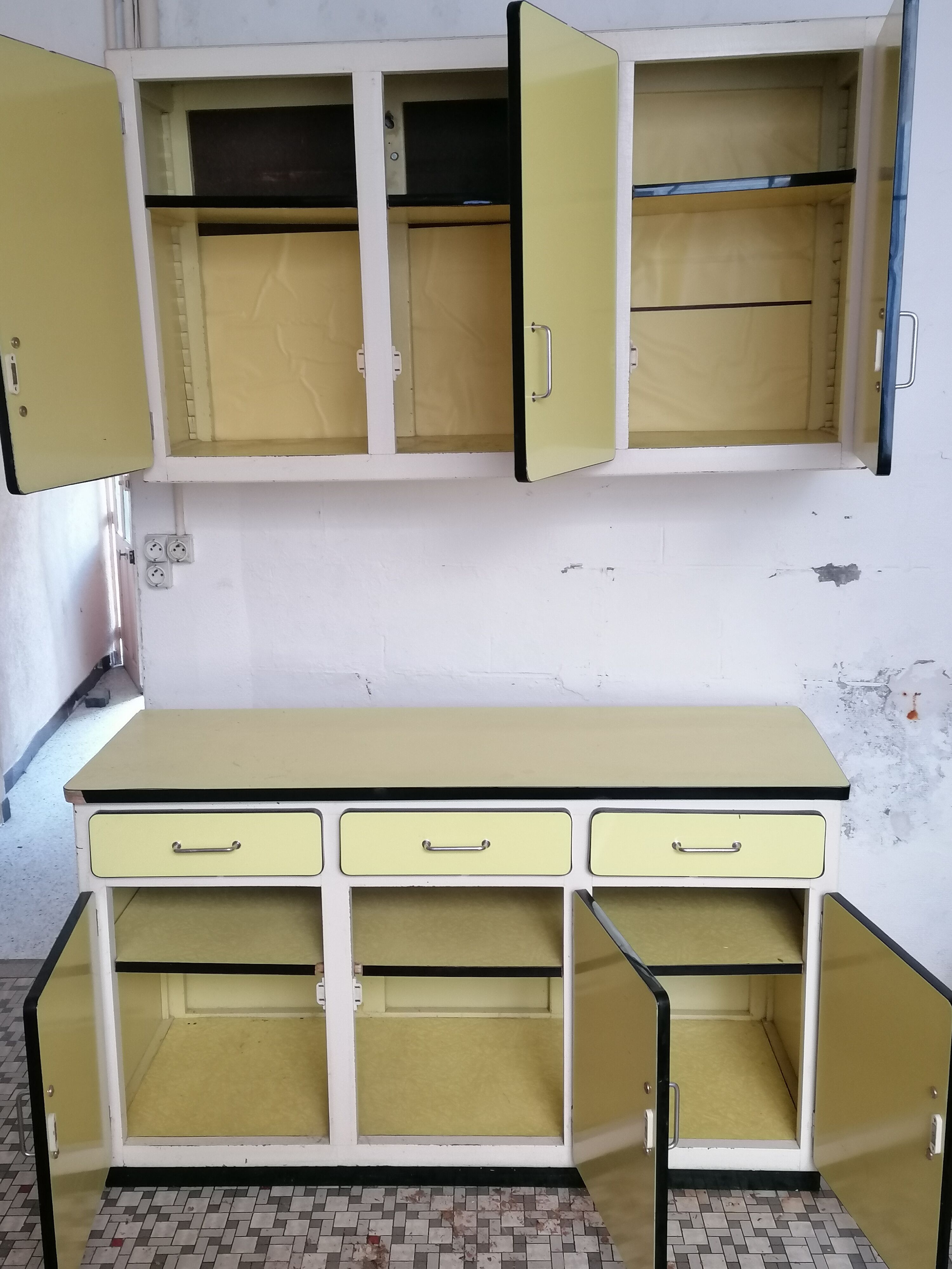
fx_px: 1283
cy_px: 634
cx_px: 476
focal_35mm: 35
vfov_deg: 52.6
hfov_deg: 40.7
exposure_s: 1/33.3
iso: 320
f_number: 1.8
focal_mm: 4.75
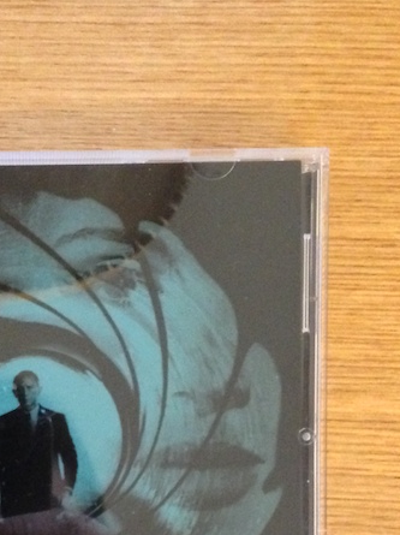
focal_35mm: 76
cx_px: 0
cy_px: 440
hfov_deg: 18.8
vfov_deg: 25.2
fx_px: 1173
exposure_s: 1/15
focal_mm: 4.12
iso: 800
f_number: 2.4
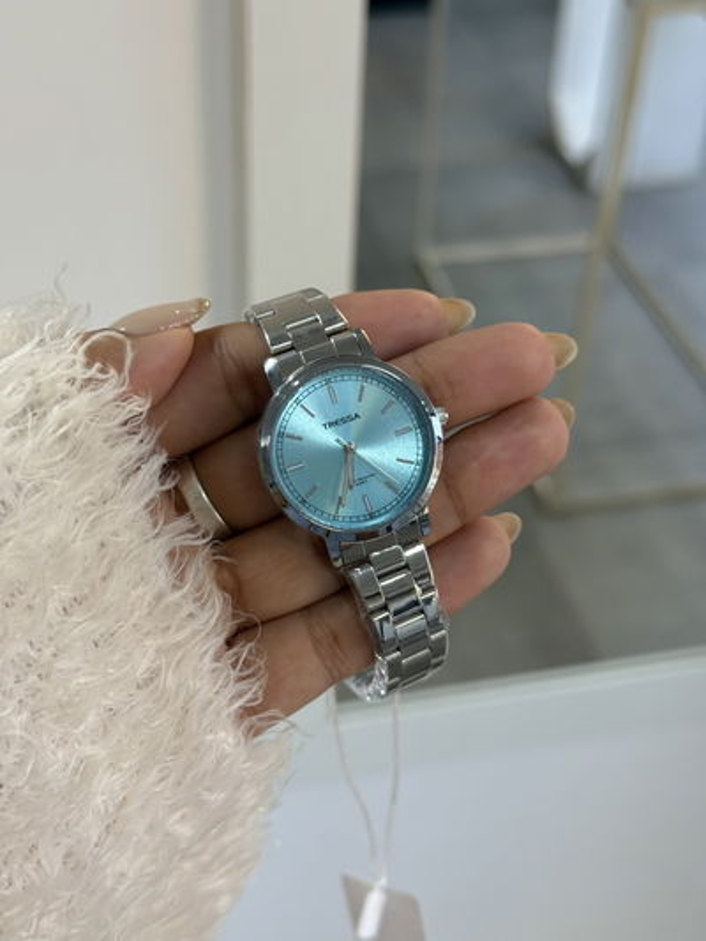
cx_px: 353
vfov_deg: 39.6
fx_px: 1305
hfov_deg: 30.3
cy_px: 470
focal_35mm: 48
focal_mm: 6.76
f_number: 1.78
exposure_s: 1/201
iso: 160
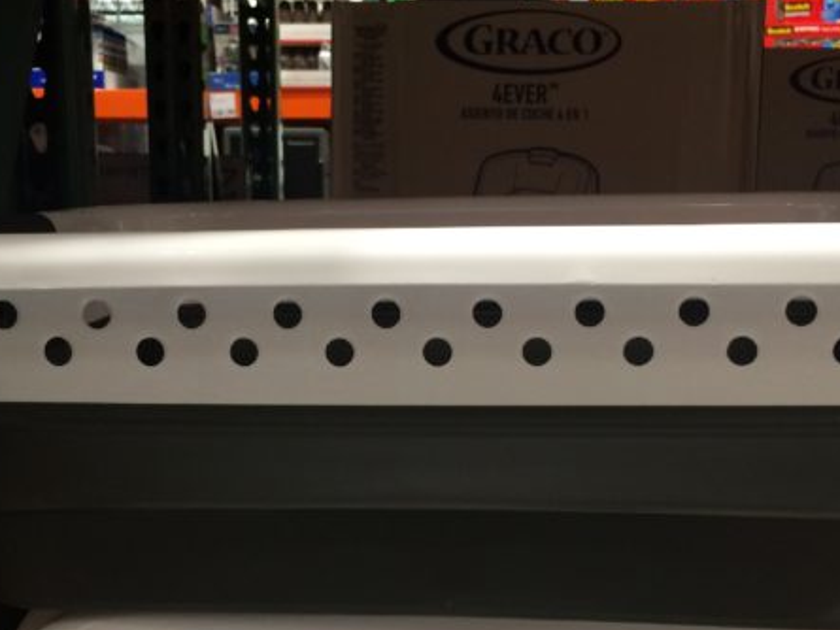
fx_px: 1214
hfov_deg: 38.2
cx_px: 425
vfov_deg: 29.1
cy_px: 356
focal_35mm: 50
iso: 125
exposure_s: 1/30
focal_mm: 4.15
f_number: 2.2
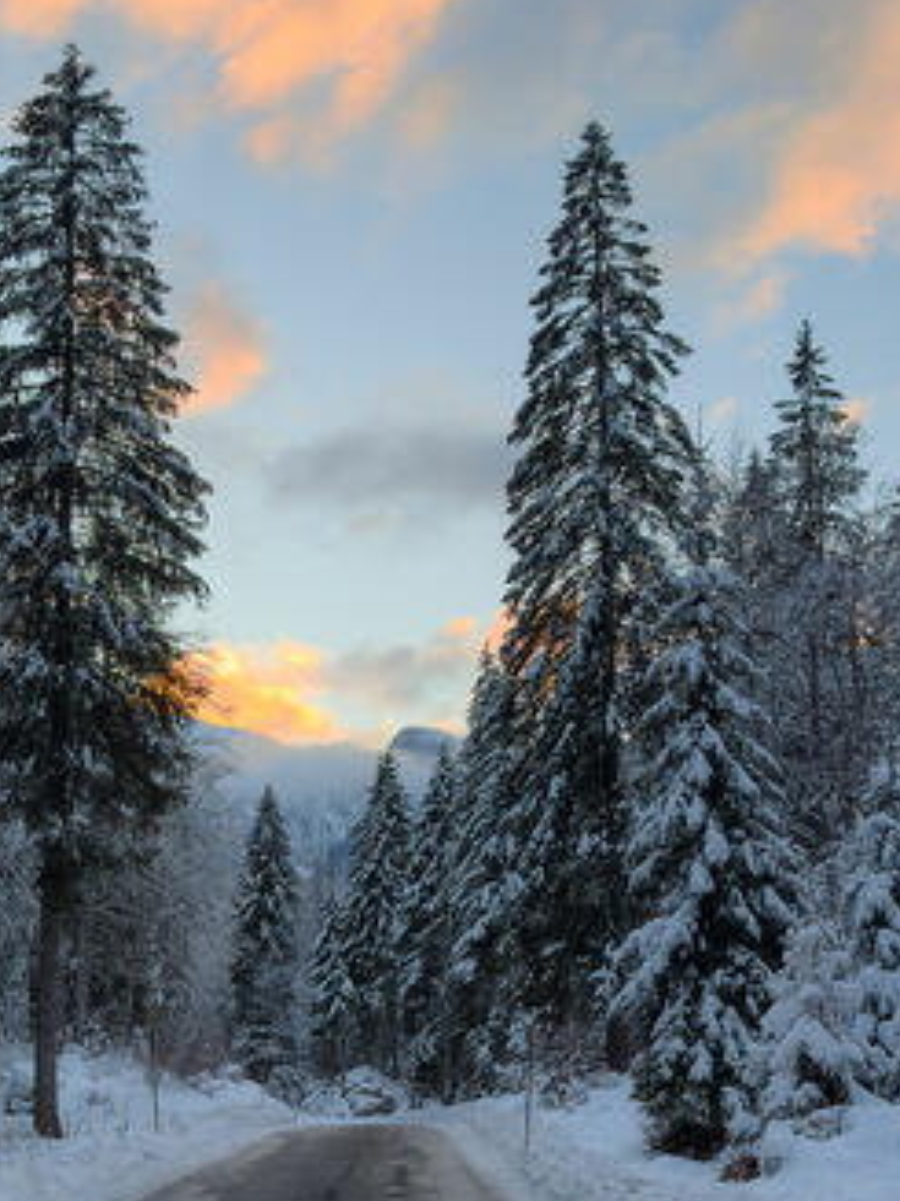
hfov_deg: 32.3
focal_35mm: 44
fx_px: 1526
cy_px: 705
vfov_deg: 42.8
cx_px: 235
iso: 100
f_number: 1.8
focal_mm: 6.86
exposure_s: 1/1000
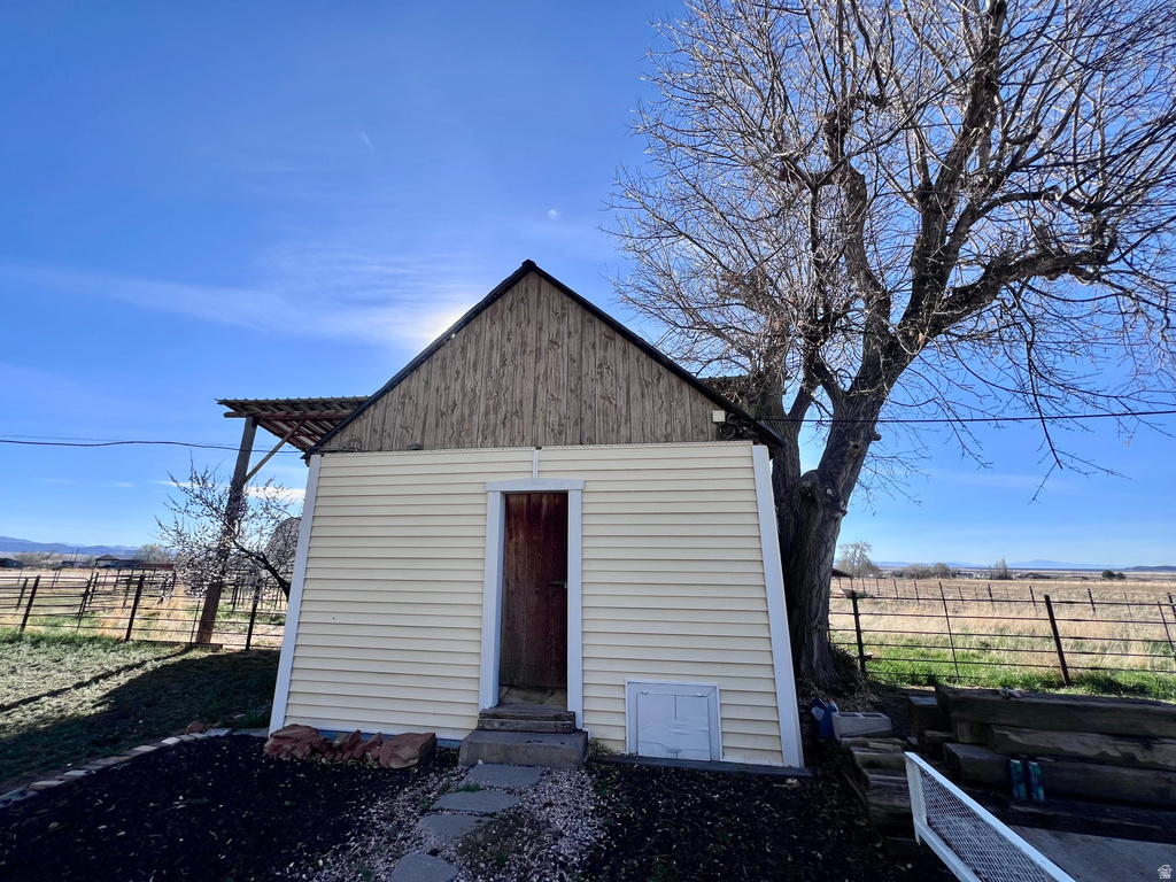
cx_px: 588
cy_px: 441
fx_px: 442
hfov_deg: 106.2
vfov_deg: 89.9
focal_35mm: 13
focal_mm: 1.57
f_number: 1.8
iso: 32
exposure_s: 1/1206
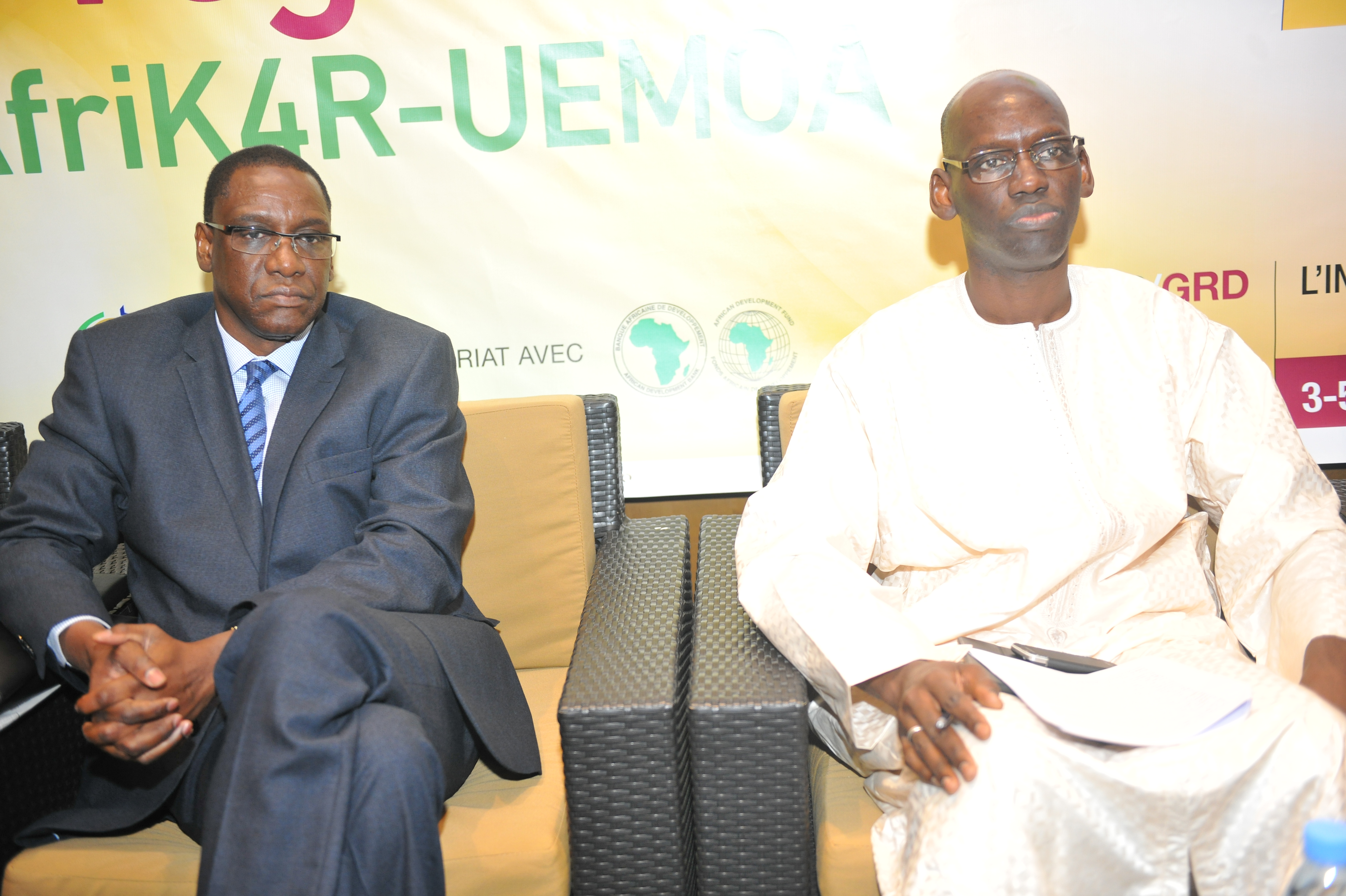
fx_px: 1644
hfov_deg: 44.5
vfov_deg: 30.5
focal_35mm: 44
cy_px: 448
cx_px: 673
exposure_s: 1/100
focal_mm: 44
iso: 800
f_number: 2.8
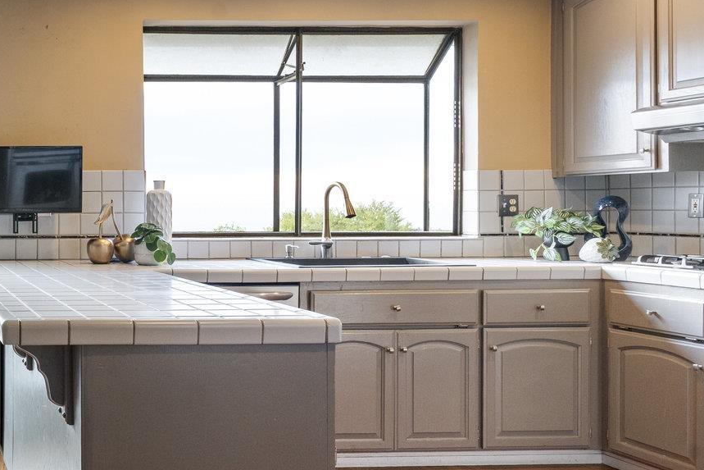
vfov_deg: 35.1
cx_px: -63
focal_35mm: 38
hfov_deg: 41.1
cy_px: 247
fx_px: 743
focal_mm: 17
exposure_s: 1/13
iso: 800
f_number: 8
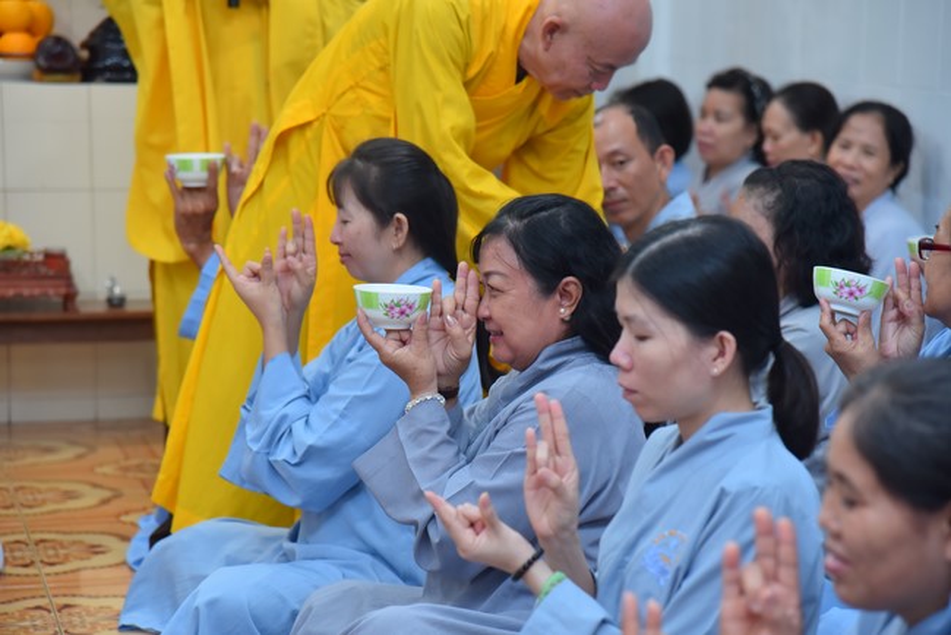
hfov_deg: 17.1
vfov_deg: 11.4
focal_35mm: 120
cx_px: 476
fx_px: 3171
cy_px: 318
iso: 1000
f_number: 5
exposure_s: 1/160
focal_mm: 120
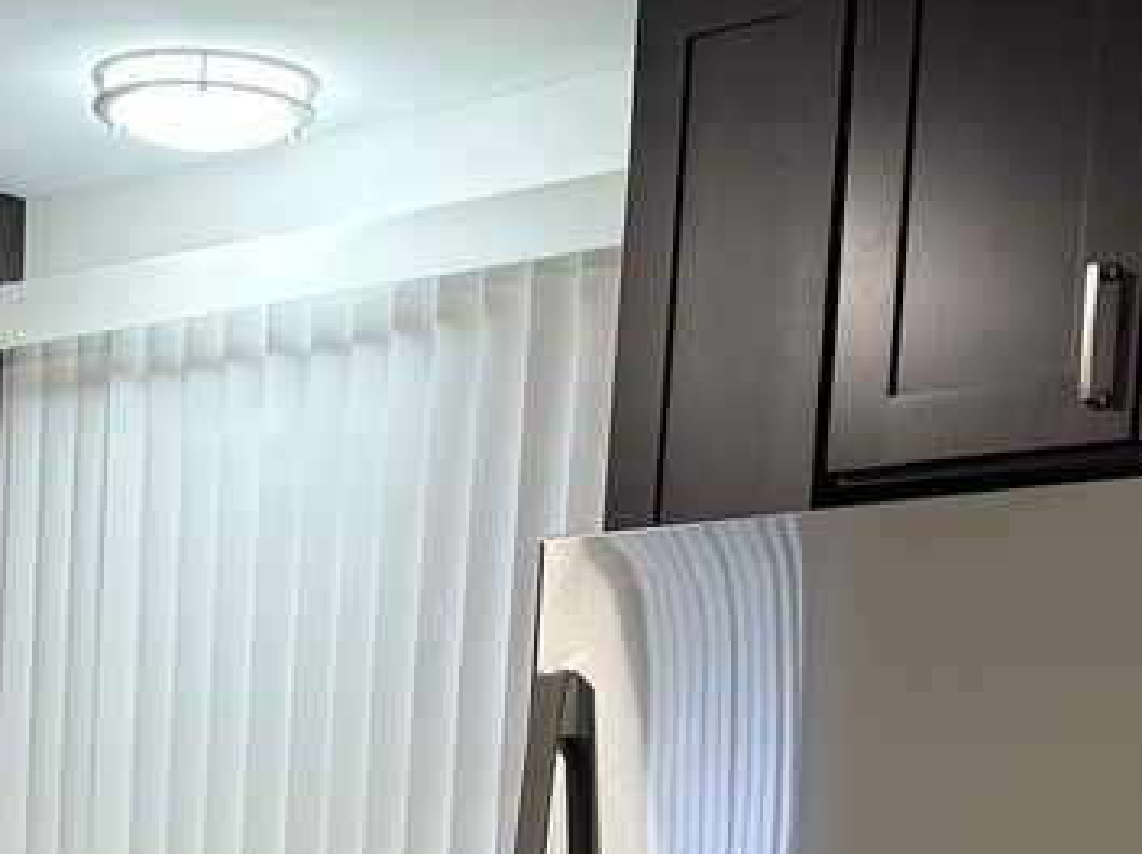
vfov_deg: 13.9
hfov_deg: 19.6
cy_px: 1352
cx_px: 78
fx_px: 3230
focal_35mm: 98
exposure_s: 1/60
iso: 200
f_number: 1.78
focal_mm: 6.76
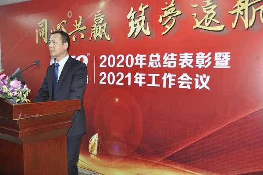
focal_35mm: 36
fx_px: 263
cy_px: 88
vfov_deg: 36.8
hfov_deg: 53.2
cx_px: 132
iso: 800
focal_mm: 24
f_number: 4
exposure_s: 1/60
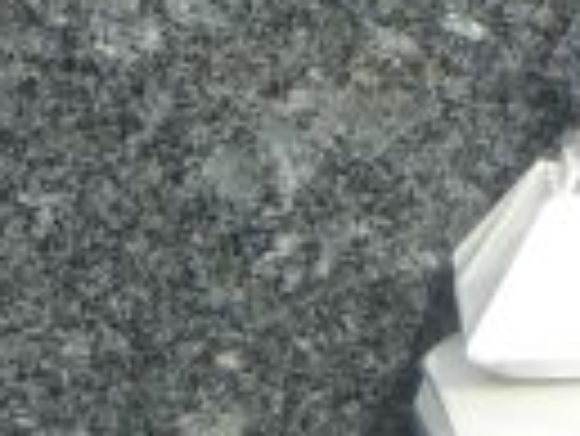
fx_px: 6826
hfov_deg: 4.9
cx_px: 117
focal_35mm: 407
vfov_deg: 3.6
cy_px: -638
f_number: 3.8
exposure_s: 1/500
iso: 80
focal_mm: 12.2
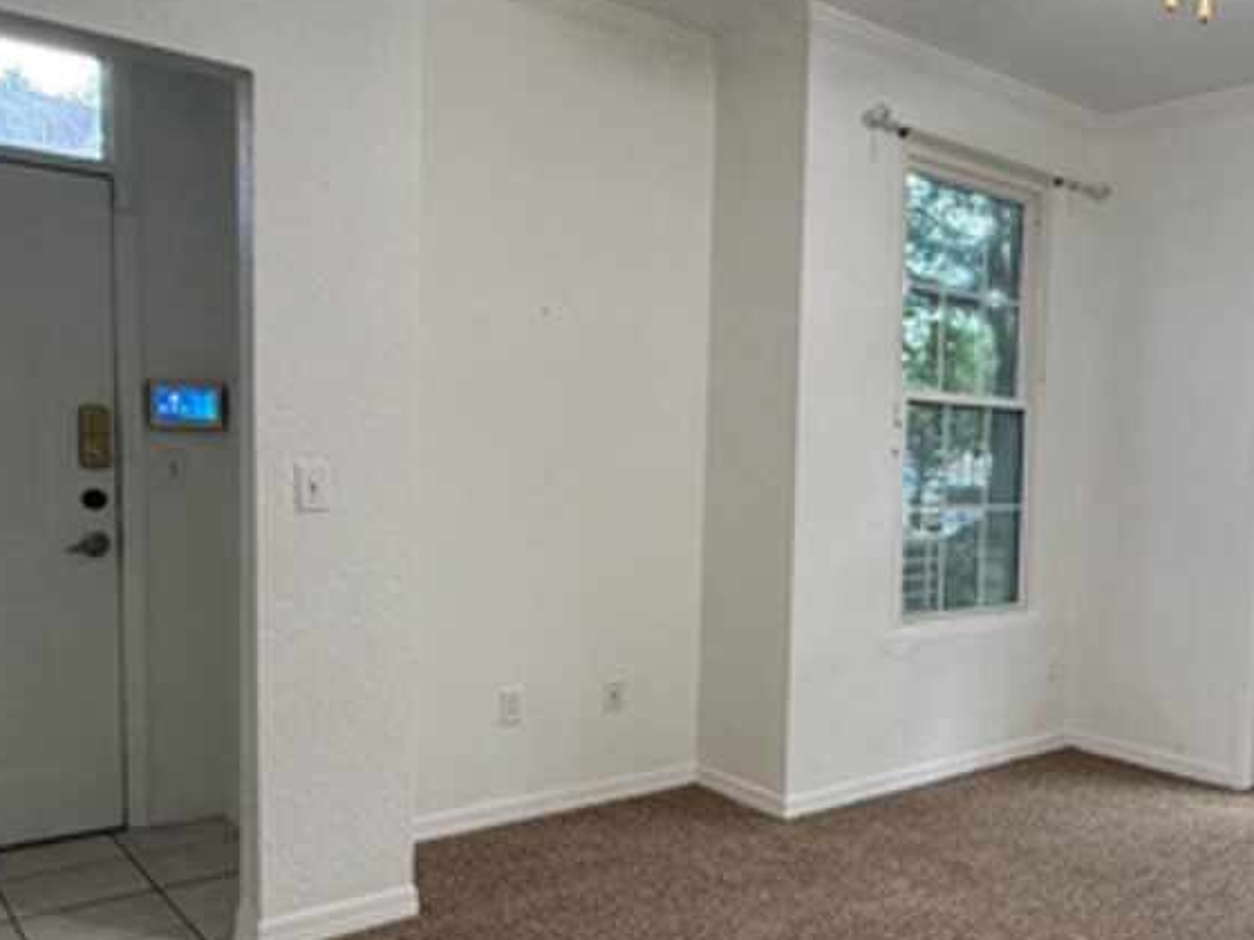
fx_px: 1159
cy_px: 557
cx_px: 902
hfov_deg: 54.8
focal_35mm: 32
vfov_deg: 44.0
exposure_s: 1/120
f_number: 2.2
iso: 200
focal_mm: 2.22
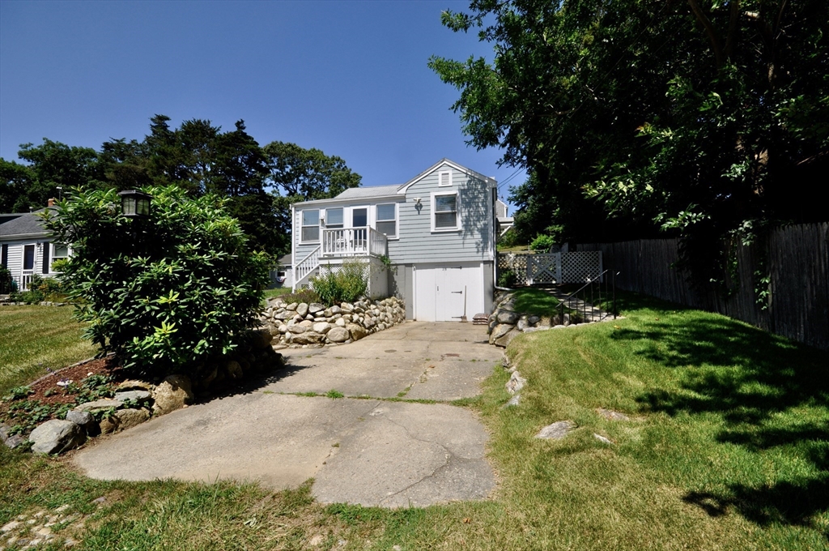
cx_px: 414
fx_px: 345
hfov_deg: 100.5
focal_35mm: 15
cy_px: 276
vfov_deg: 77.2
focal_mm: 10
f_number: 14
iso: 200
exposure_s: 1/200
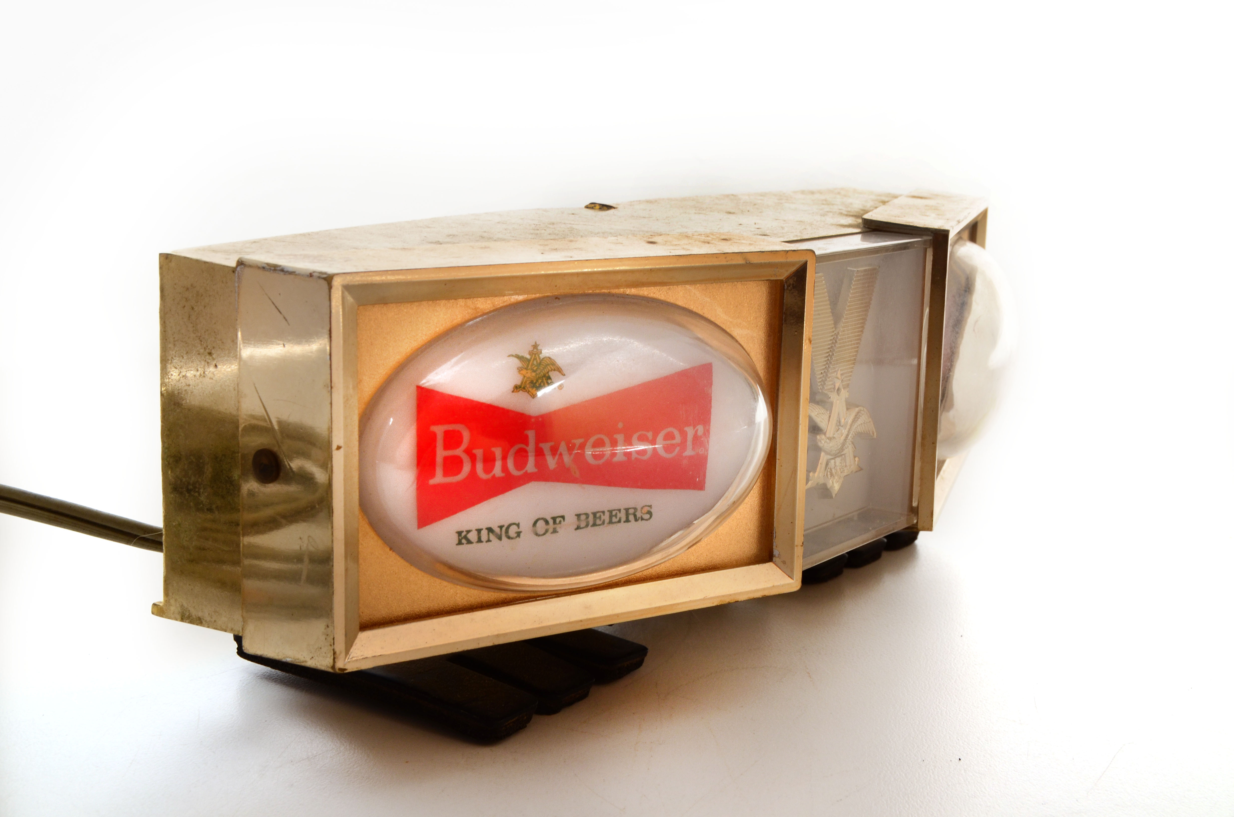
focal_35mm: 52
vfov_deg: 25.6
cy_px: 408
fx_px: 1796
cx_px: 617
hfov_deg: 37.9
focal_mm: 35
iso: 200
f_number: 16
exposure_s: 1/160
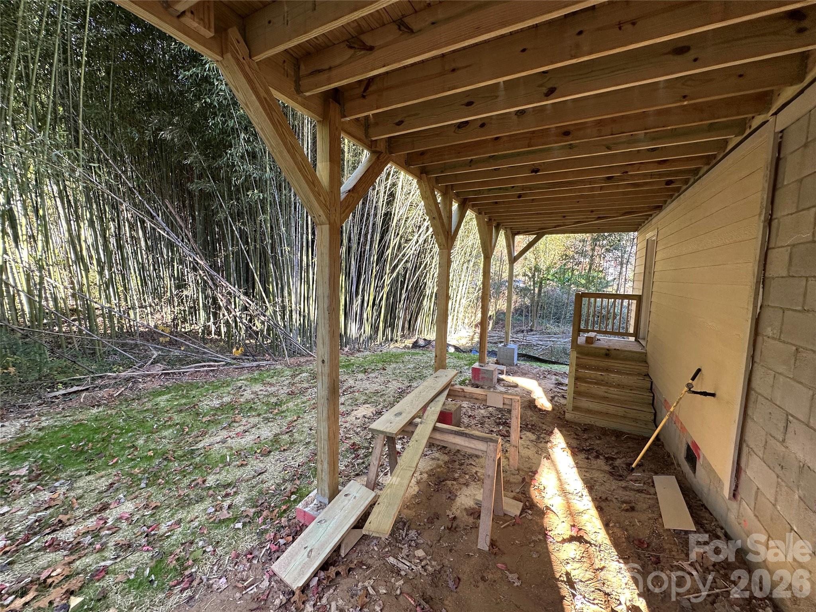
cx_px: 408
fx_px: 330
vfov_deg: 85.7
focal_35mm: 14
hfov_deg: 102.1
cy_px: 306
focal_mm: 2.22
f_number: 2.2
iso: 100
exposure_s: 1/99
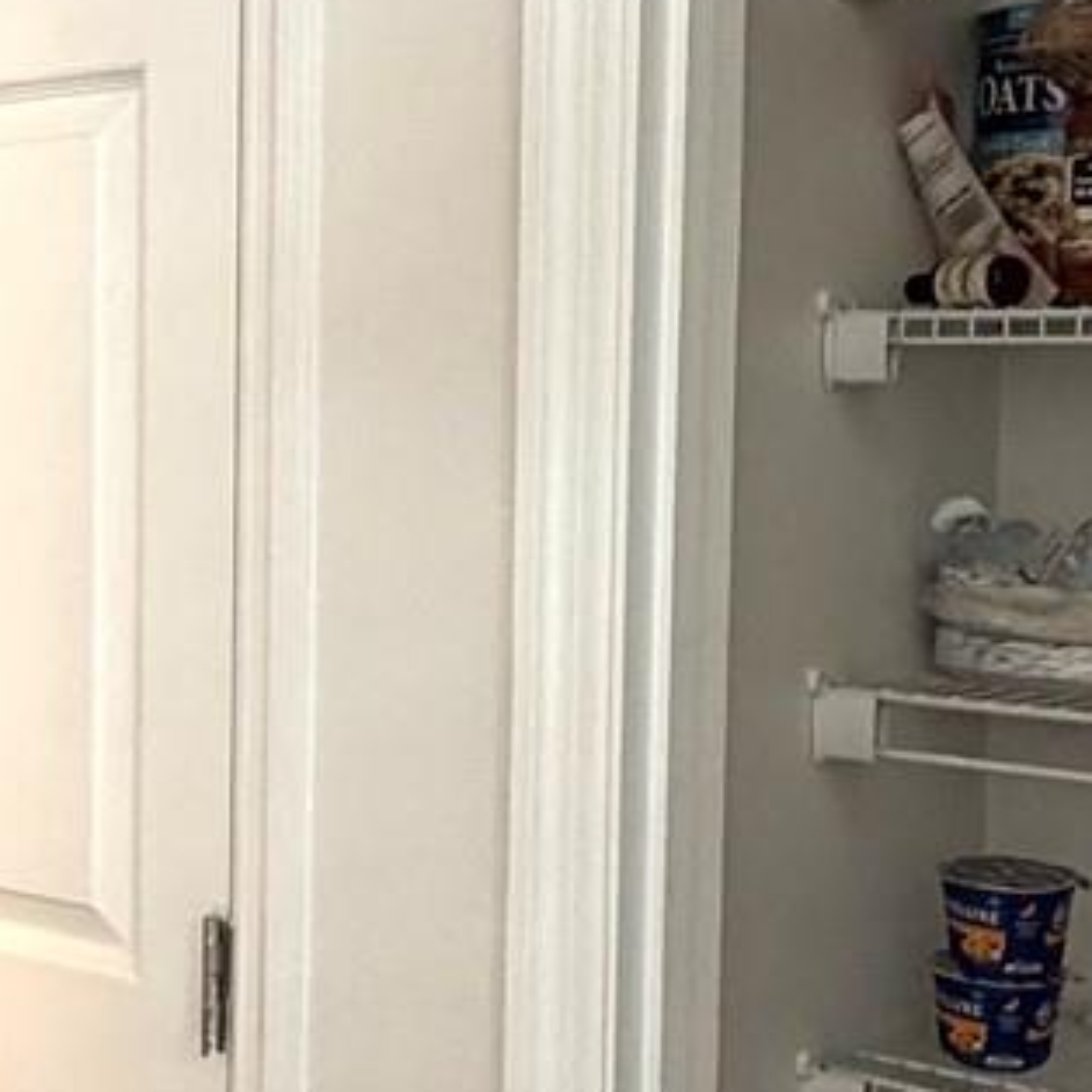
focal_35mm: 63
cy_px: 588
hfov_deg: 26.9
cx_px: 268
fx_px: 2248
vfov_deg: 27.3
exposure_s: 1/60
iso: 400
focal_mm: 2.22
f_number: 2.2
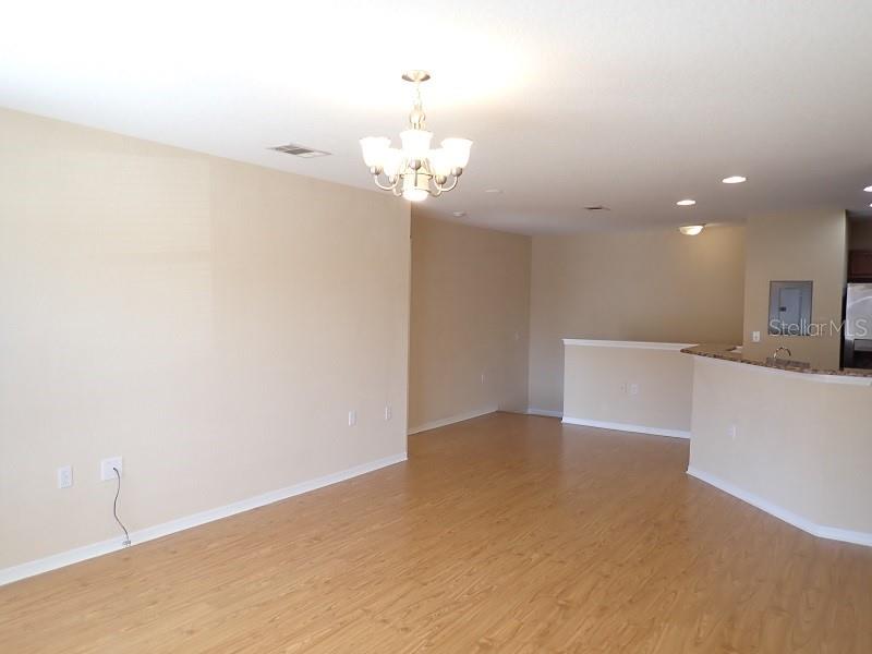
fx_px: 630
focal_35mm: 25
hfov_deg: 69.4
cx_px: 436
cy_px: 327
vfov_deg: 54.9
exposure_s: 1/60
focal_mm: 4.5
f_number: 2
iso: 100
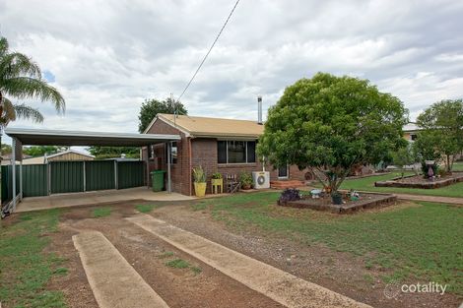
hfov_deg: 77.3
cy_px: 154
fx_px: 289
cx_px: 232
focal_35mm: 22
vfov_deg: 56.1
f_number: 11
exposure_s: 1/125
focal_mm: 15
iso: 160
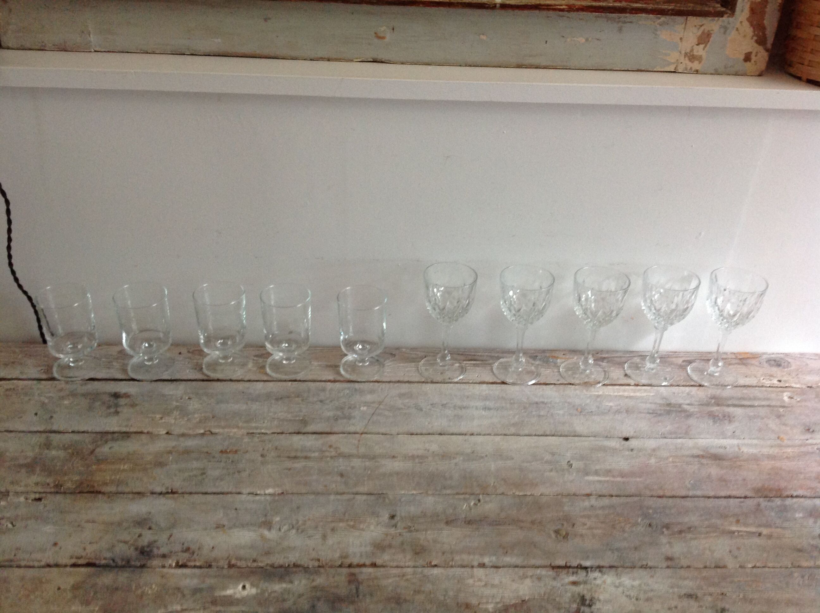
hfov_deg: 52.7
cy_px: 306
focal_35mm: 35
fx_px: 828
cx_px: 410
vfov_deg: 40.6
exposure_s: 1/15
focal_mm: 4.28
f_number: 2.4
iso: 200
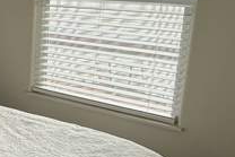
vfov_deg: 24.1
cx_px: -63
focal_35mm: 56
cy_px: 51
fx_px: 366
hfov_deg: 29.4
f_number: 2.2
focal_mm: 2.22
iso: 200
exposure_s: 1/99
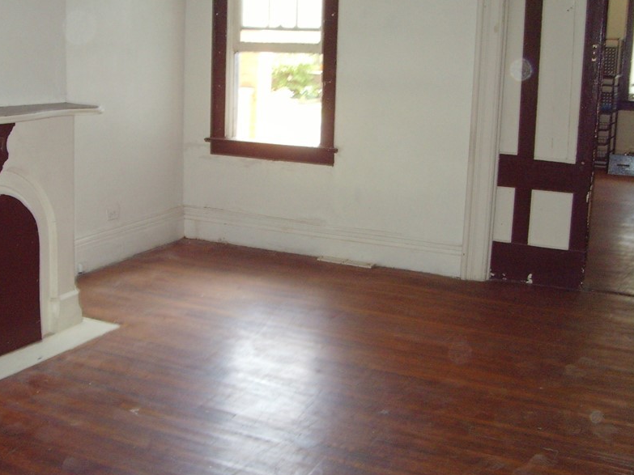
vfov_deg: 28.5
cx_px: 229
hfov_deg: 37.2
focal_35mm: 51
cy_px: 227
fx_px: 934
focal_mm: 6.6
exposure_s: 1/45
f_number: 3.5
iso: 200
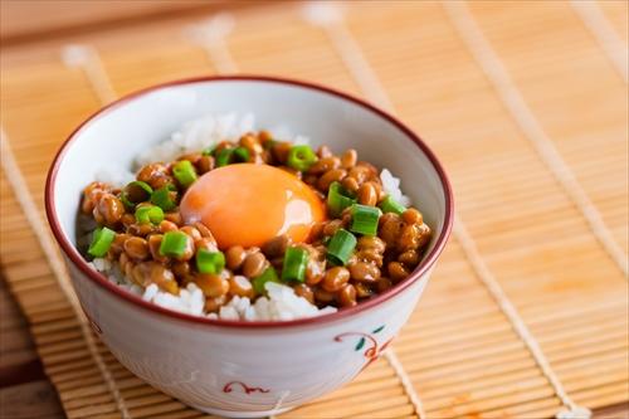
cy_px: 210
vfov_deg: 10.2
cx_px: 314
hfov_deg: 15.2
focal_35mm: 135
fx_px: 2358
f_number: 4
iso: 100
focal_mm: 135
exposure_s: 1/125
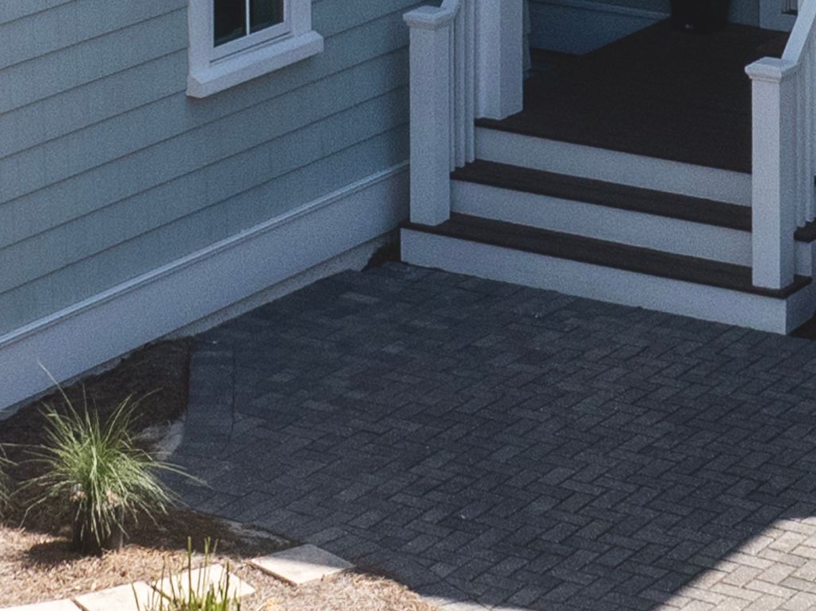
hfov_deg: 16.0
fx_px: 2897
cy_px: -594
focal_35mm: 123
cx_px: 289
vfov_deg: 11.0
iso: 200
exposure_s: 1/500
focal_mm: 12.29
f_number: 7.1
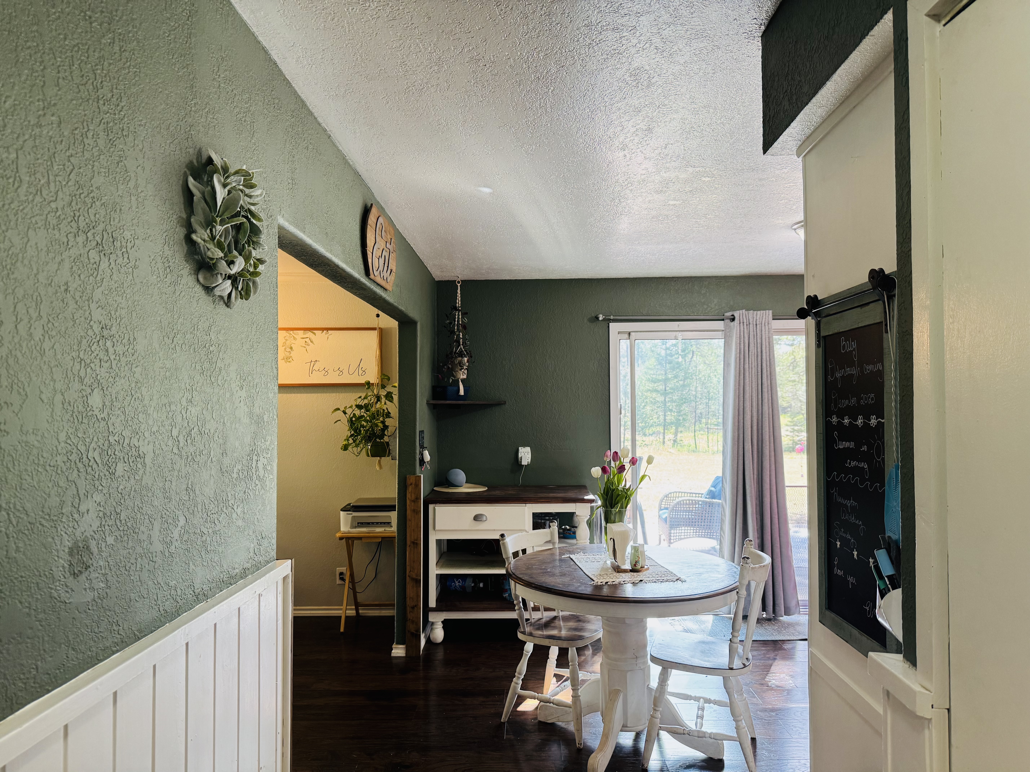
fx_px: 714
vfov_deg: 56.8
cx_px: 515
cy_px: 386
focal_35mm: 24
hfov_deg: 71.6
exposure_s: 1/120
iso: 160
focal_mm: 6.76
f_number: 1.78
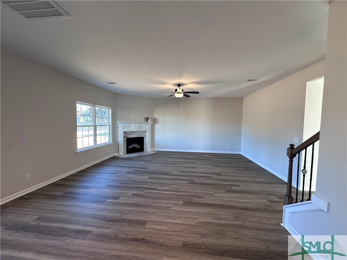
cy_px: 130
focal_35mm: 14
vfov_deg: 85.7
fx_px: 140
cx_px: 174
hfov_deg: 102.1
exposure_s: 1/120
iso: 200
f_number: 2.2
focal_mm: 2.22
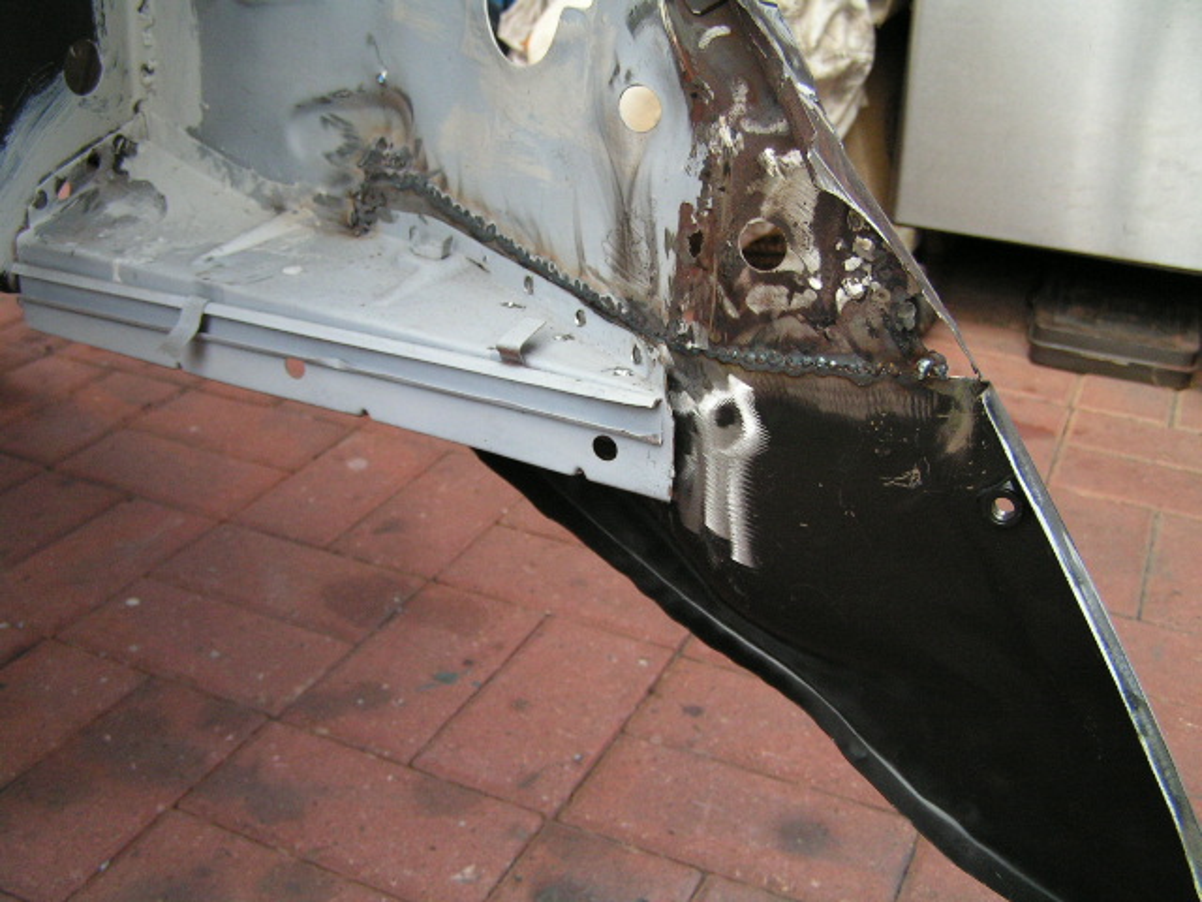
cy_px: 451
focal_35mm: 38
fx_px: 1320
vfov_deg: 37.7
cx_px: 601
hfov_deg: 49.0
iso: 100
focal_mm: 6.3
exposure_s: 1/40
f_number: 2.8
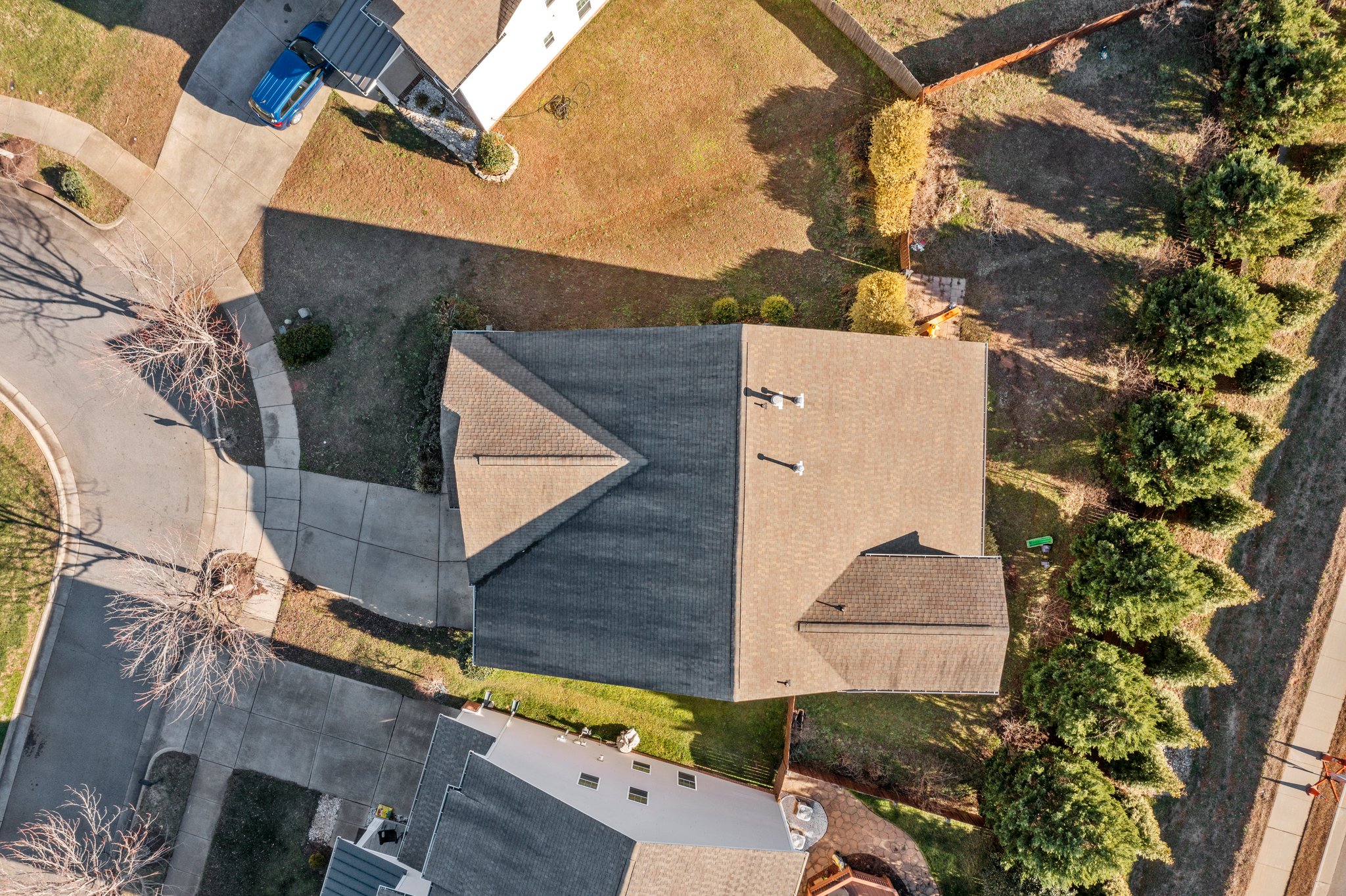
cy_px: 448
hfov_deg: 65.5
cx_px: 673
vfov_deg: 46.4
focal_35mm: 28
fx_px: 1046
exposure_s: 1/200
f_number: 5
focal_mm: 10.26
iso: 100
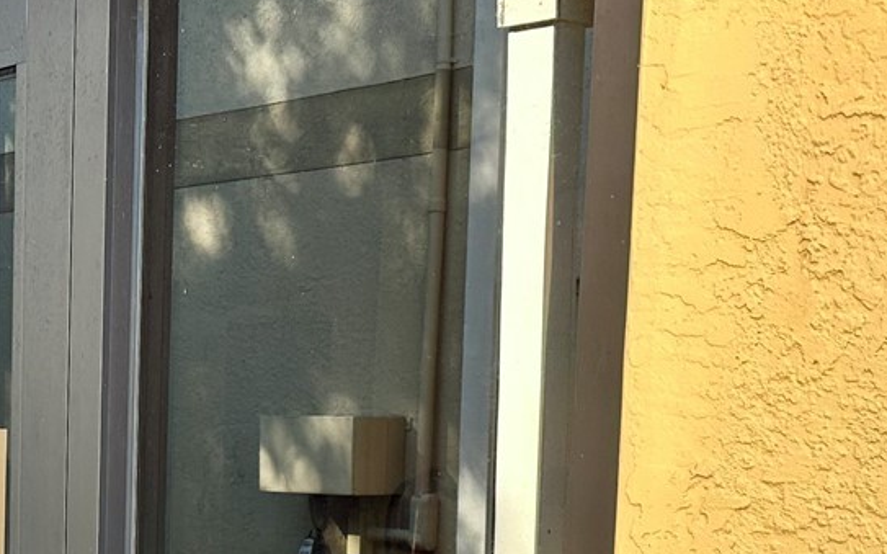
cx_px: 49
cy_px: 606
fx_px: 1812
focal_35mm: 75
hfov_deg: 26.4
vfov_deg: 16.8
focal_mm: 6.86
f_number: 1.78
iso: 64
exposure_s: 1/173
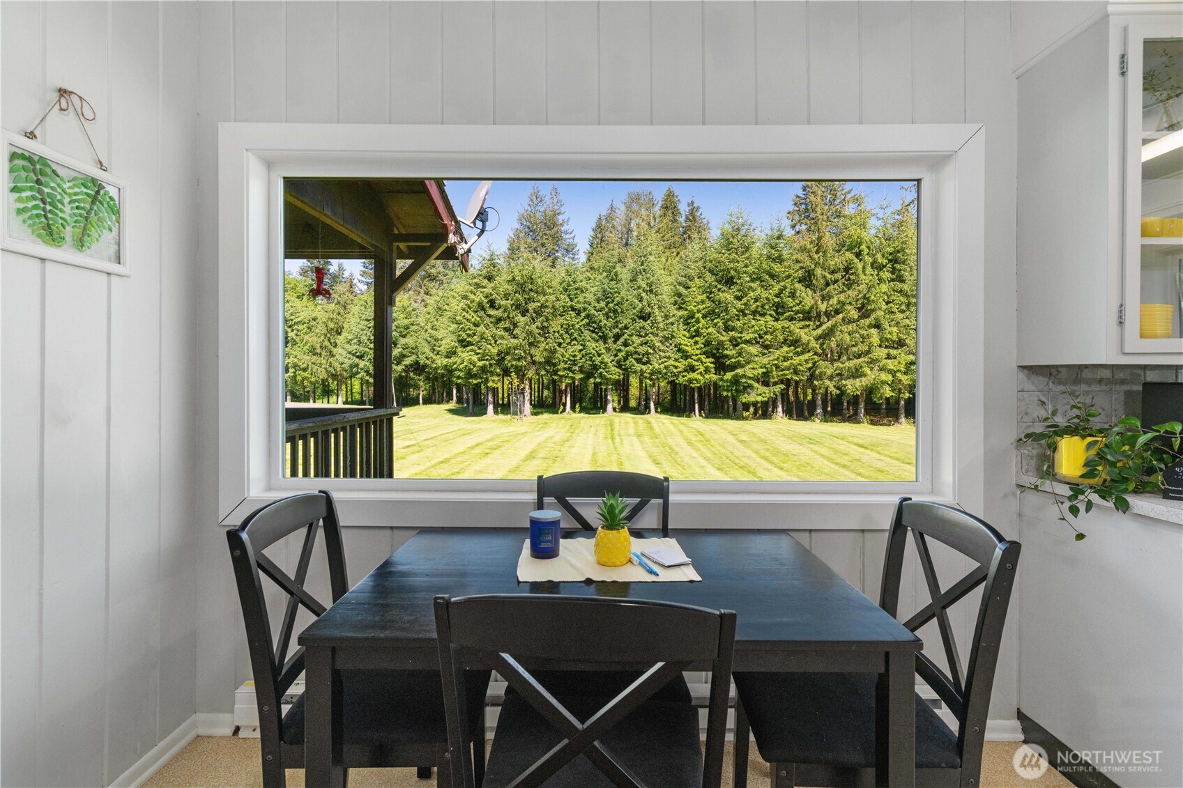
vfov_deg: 73.7
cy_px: 394
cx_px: 592
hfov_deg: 96.7
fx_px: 526
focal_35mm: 16
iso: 1000
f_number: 9
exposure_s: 1/20
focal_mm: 16
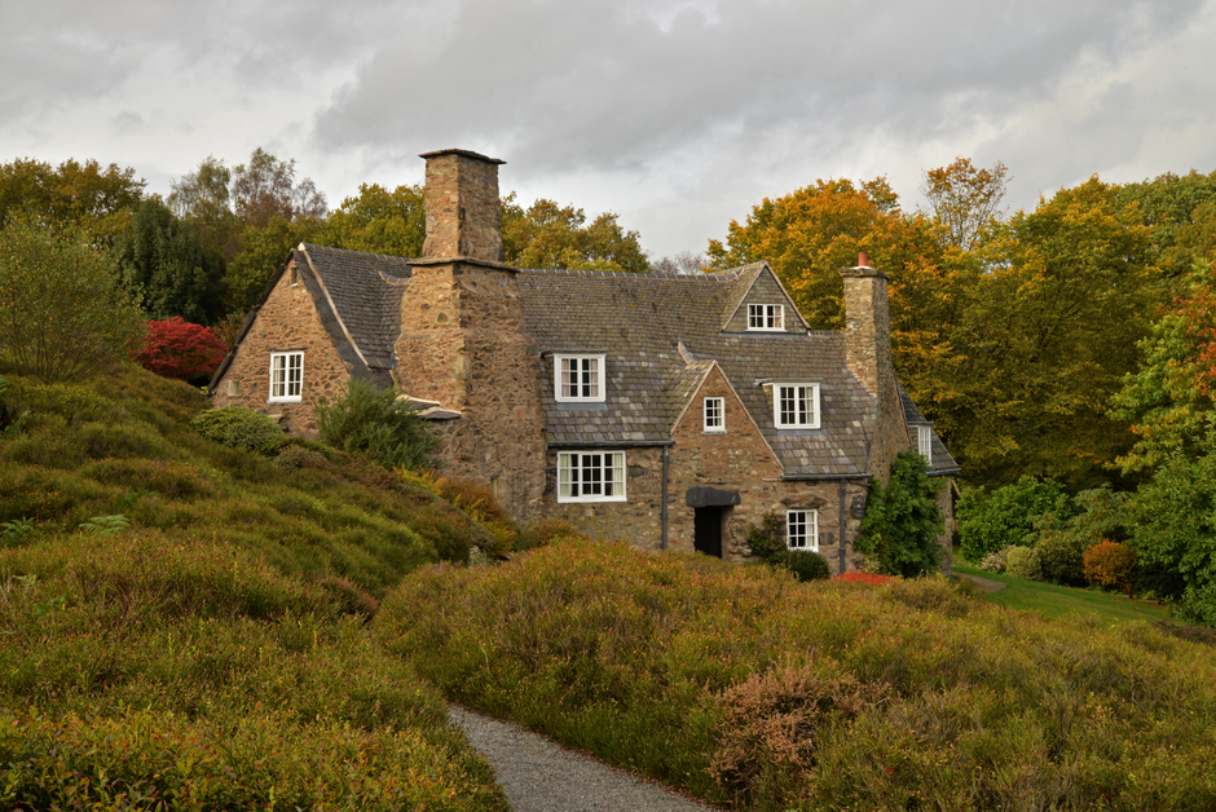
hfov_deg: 41.1
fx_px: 1622
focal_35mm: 48
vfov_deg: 28.1
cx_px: 608
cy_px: 406
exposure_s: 1/50
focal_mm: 48
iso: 200
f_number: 18
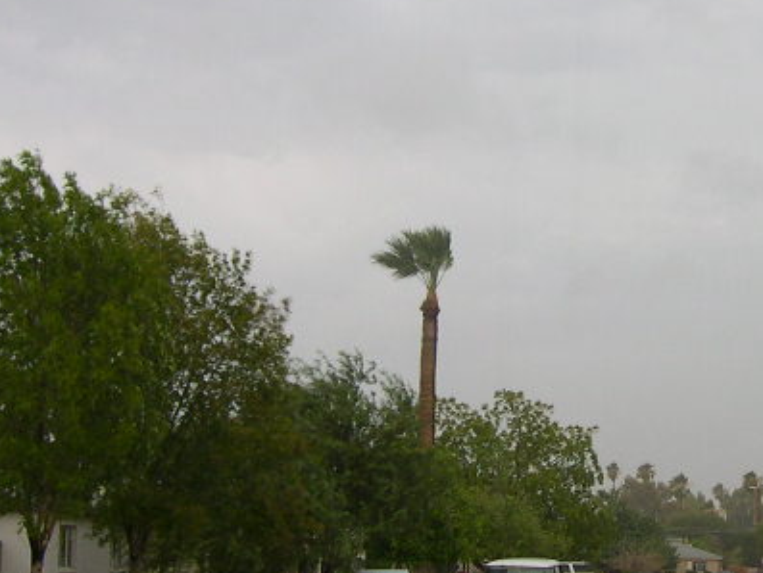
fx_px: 2161
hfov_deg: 19.7
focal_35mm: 98
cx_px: 661
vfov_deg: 15.1
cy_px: 171
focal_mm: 8
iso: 100
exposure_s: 1/33
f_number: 2.8
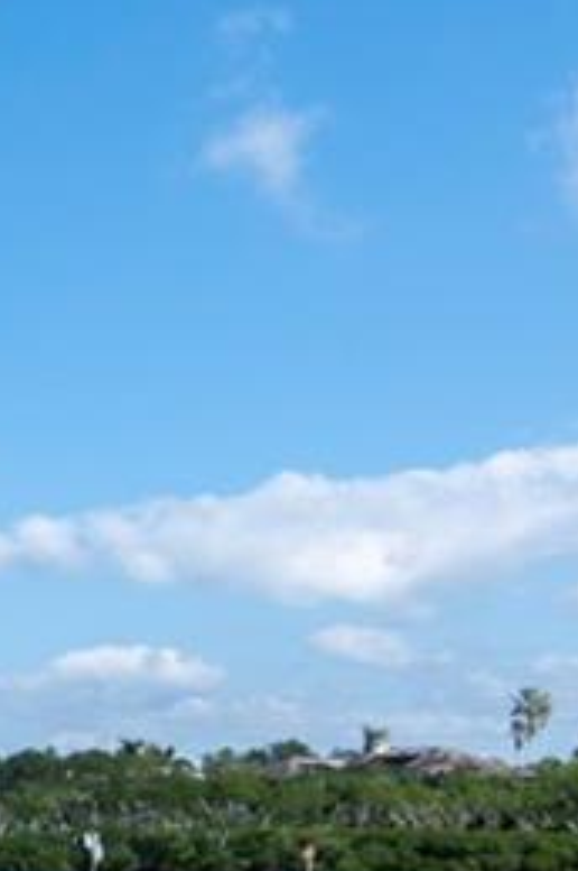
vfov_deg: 23.5
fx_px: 2004
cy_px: 863
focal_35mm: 83
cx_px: -847
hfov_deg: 12.5
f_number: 10
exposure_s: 1/400
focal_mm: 14
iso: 200
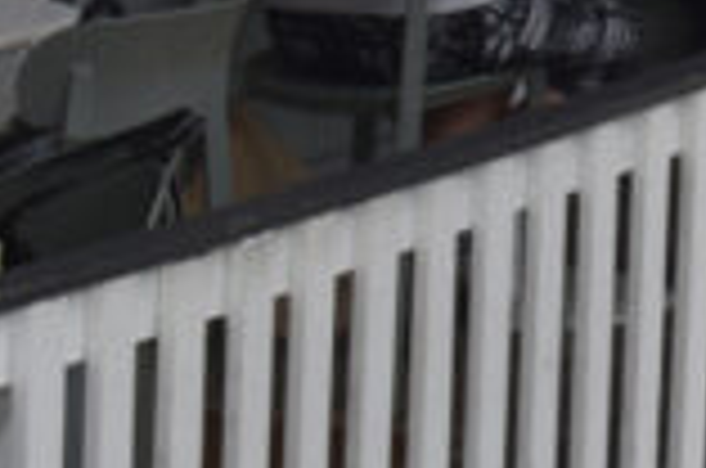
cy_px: -862
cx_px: 1650
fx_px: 6718
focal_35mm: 343
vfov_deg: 3.9
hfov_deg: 5.8
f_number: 8
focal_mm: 35
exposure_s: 1/200
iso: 100
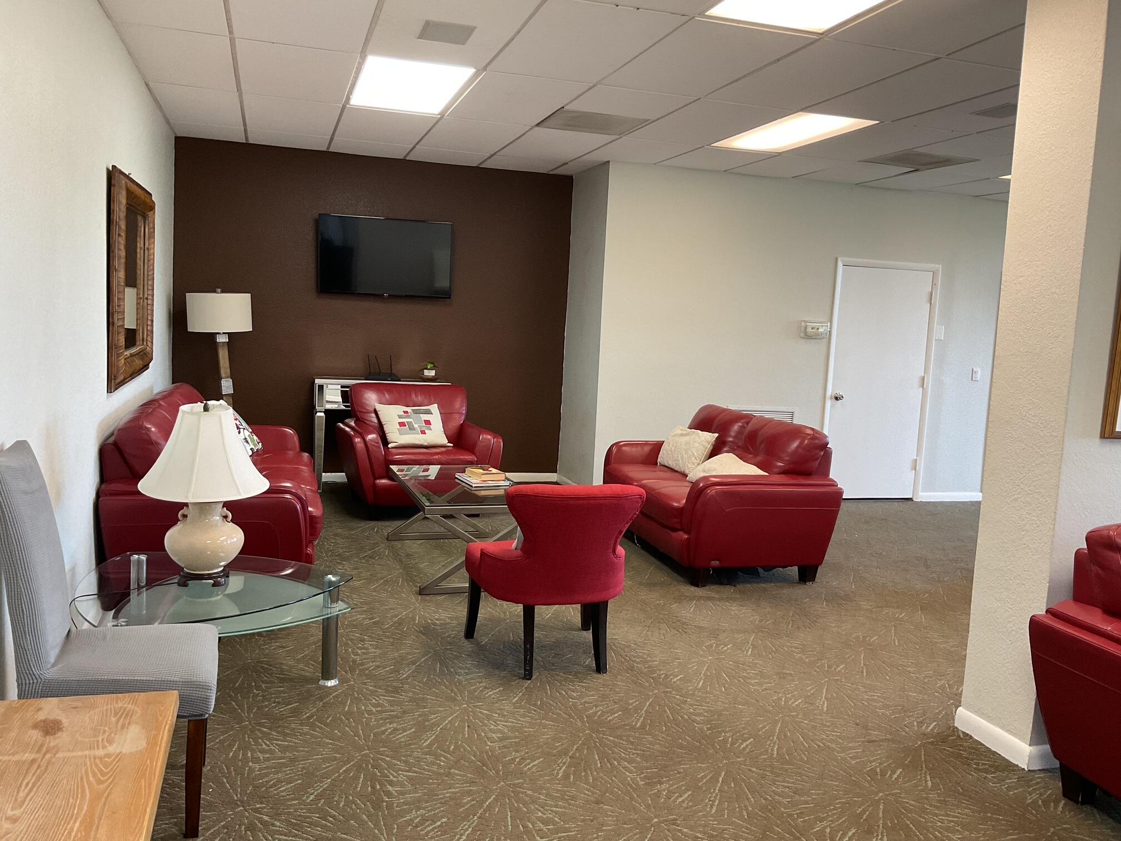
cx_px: 560
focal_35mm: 29
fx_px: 939
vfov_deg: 48.2
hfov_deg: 61.7
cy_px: 420
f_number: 1.8
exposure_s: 1/60
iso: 100
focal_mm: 3
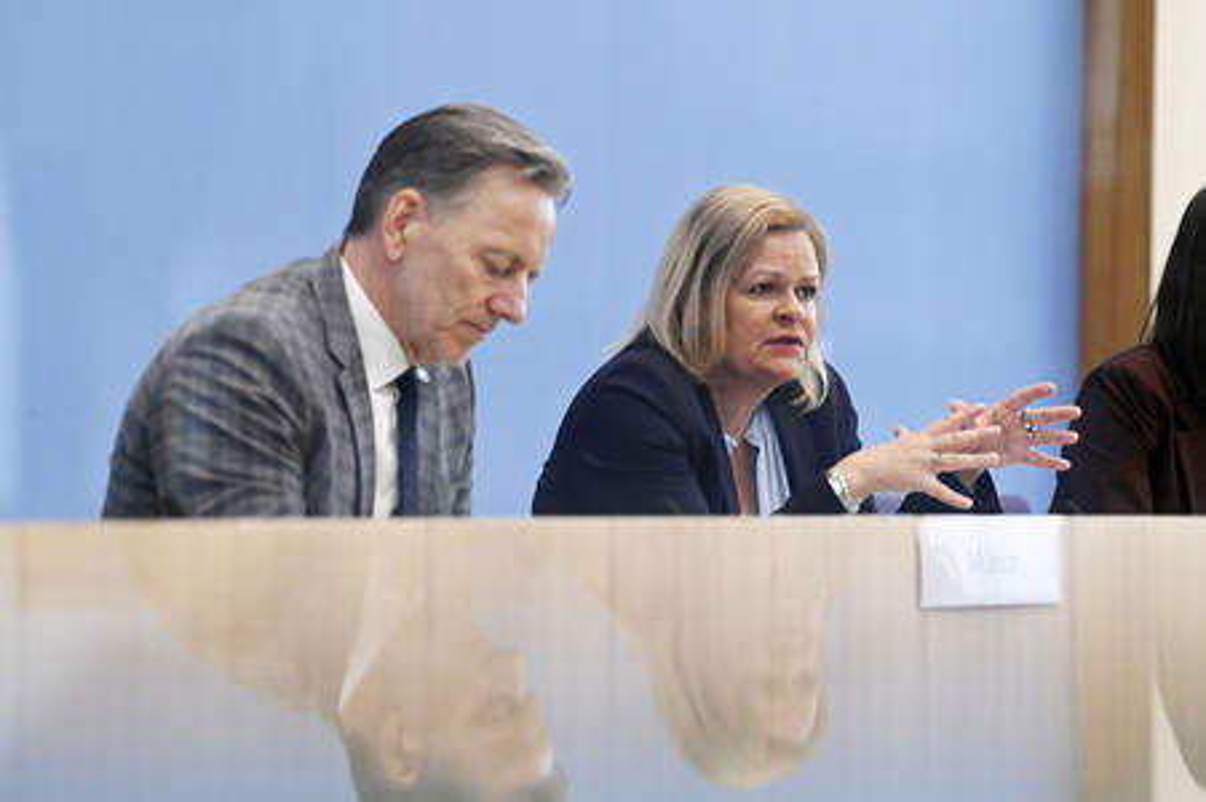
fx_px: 6695
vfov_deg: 6.9
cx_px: 603
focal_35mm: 200
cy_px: 401
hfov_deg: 10.3
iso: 3200
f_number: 5.6
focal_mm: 200
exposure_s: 1/1000
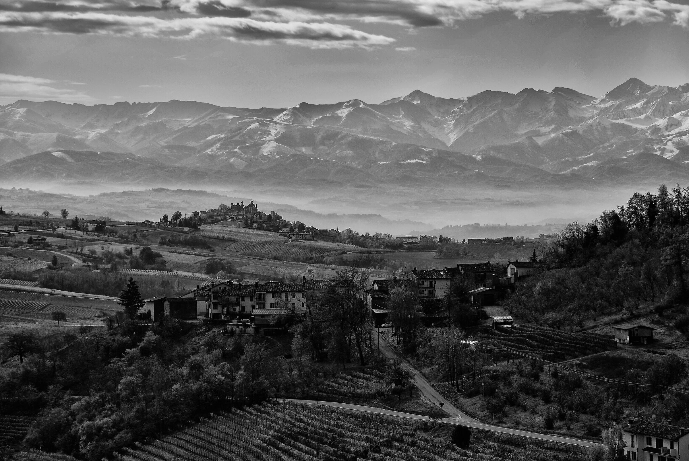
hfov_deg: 13.0
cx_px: 344
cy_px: 230
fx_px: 3018
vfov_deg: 8.7
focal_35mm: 158
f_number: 8
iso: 100
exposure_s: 1/500
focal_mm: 105
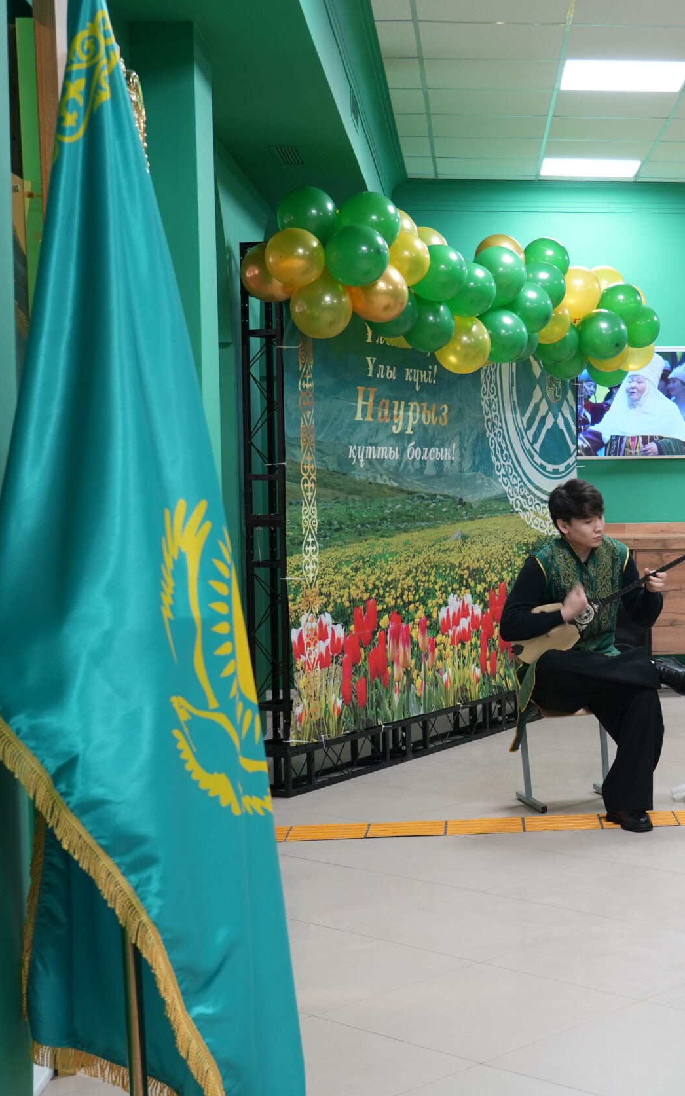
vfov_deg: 38.2
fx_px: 1583
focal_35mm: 53
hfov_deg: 23.2
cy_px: 543
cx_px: 711
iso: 640
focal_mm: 34
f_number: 4
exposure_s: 1/40
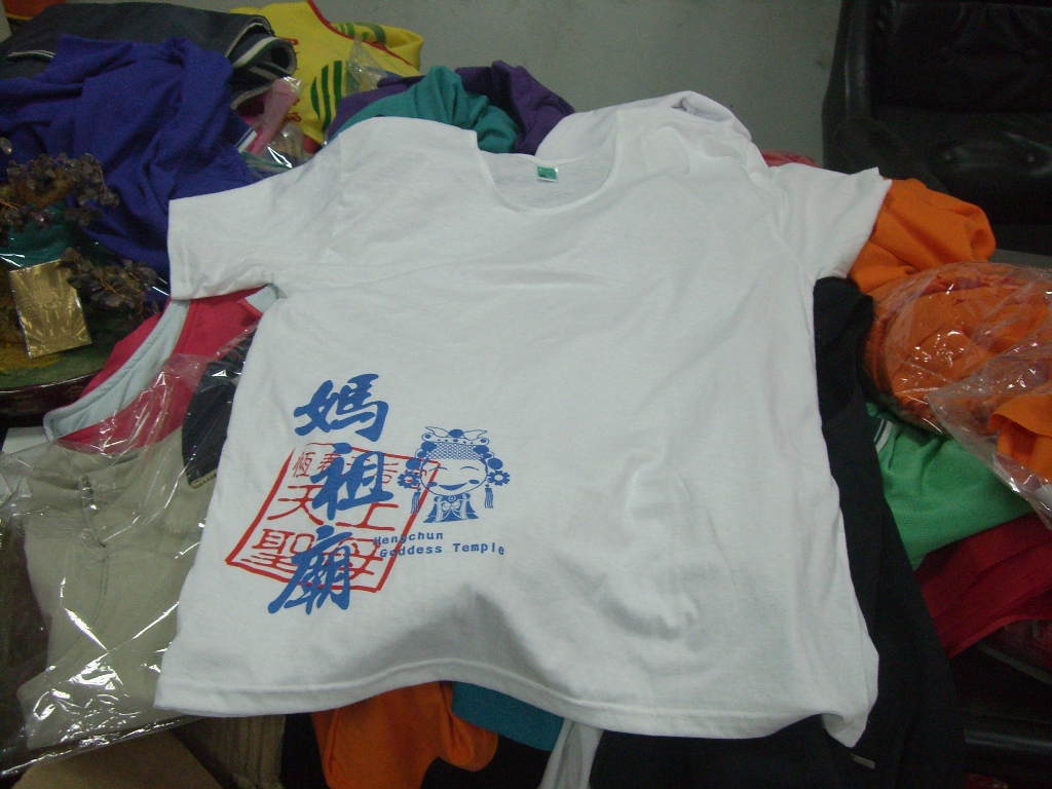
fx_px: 1155
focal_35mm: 38
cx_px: 526
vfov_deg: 37.7
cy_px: 394
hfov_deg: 49.0
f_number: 2.7
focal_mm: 6.2
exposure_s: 1/100
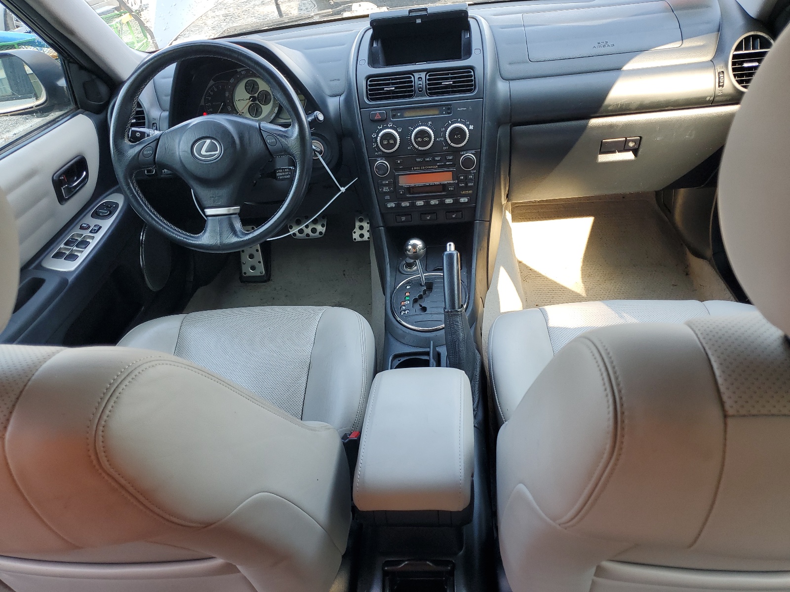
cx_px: 395
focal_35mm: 26
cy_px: 296
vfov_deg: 53.1
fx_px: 593
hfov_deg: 67.3
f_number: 1.5
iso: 53
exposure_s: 1/120
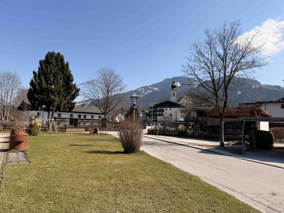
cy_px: 106
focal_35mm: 24
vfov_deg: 56.8
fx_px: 197
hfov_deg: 71.6
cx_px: 142
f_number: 1.78
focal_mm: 6.76
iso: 80
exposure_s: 1/4167
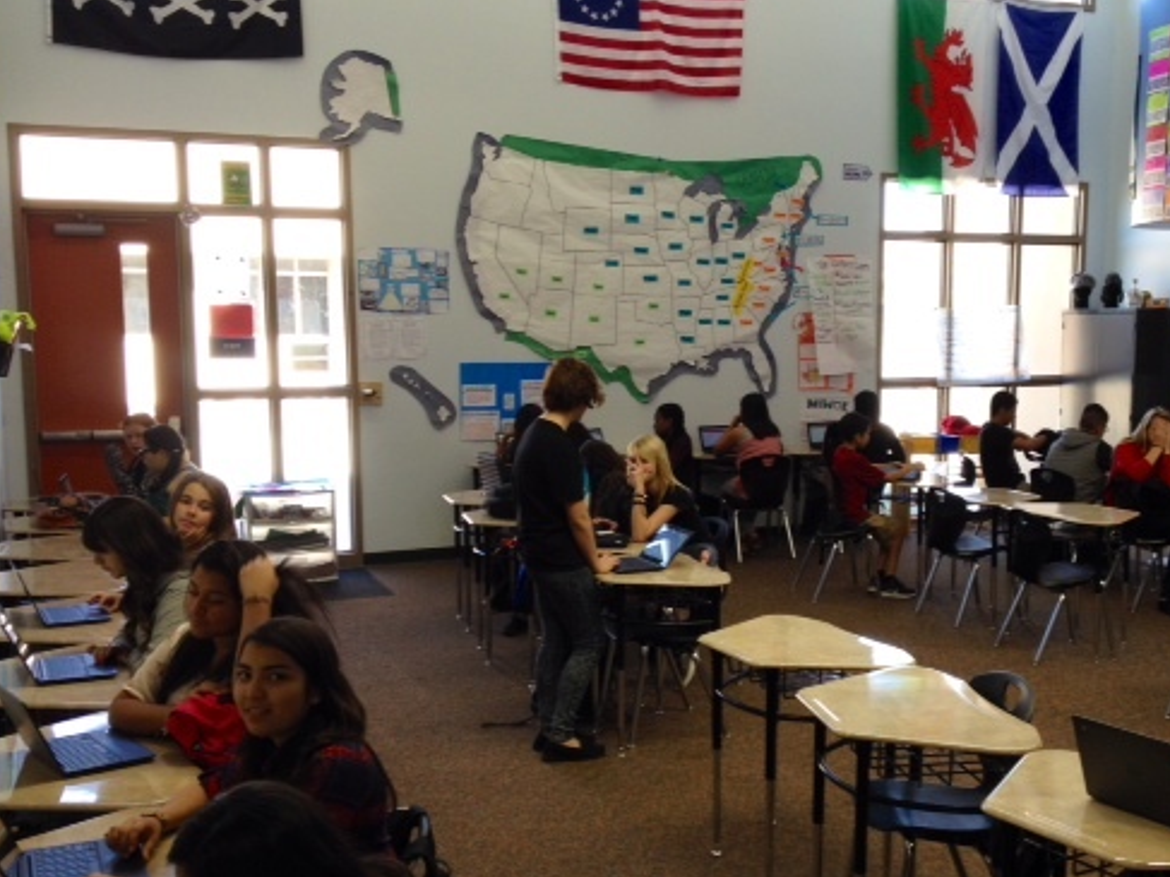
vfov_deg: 31.5
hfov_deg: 40.9
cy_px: 497
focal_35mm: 46
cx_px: 742
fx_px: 1554
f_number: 2.4
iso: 50
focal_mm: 4.28
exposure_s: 1/24
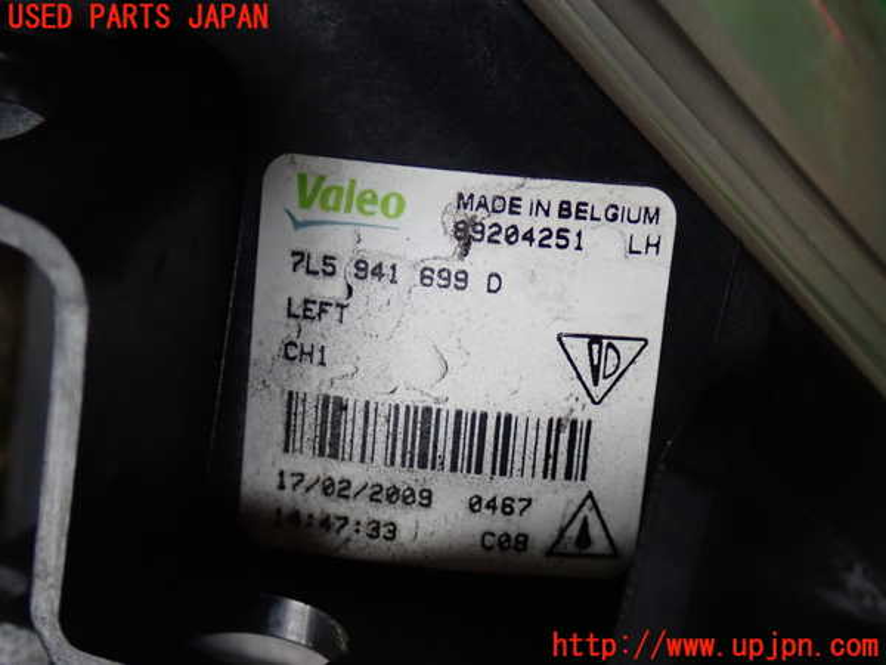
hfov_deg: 31.2
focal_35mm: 62
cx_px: 443
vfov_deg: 23.7
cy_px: 332
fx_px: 1587
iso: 800
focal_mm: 11.09
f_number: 3.6
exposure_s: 1/50
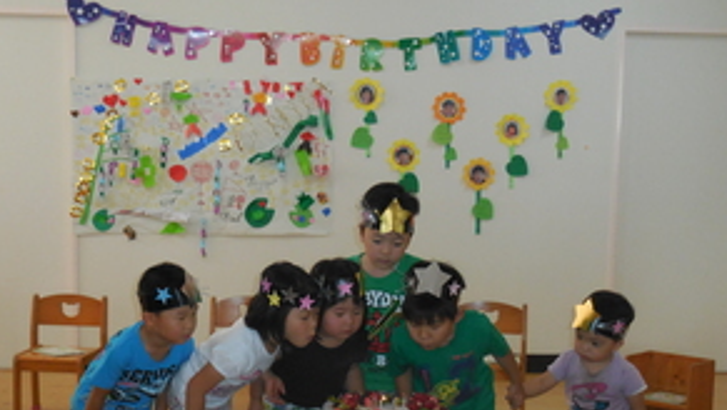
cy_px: 322
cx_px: 357
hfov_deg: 31.0
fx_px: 1311
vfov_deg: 17.6
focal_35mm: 68
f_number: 4.3
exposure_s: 1/60
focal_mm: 9.4
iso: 450
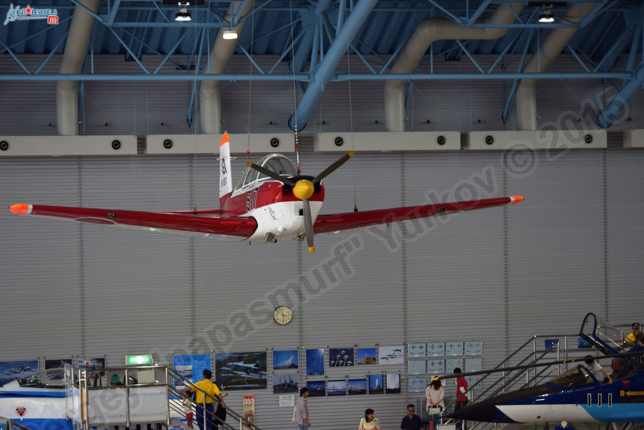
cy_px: 215
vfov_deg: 12.7
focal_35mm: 108
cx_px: 322
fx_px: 1933
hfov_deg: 18.9
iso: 400
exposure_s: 1/60
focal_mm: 72
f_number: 4.5
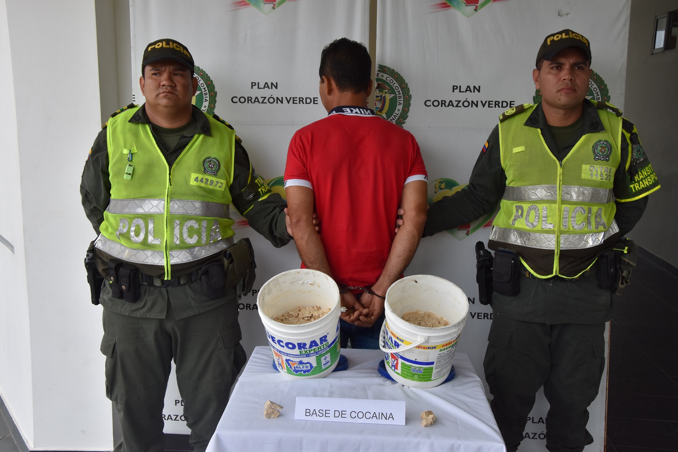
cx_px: 339
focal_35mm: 42
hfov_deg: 46.4
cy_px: 226
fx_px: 791
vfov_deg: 31.9
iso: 400
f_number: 8
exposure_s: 1/250
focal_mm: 28
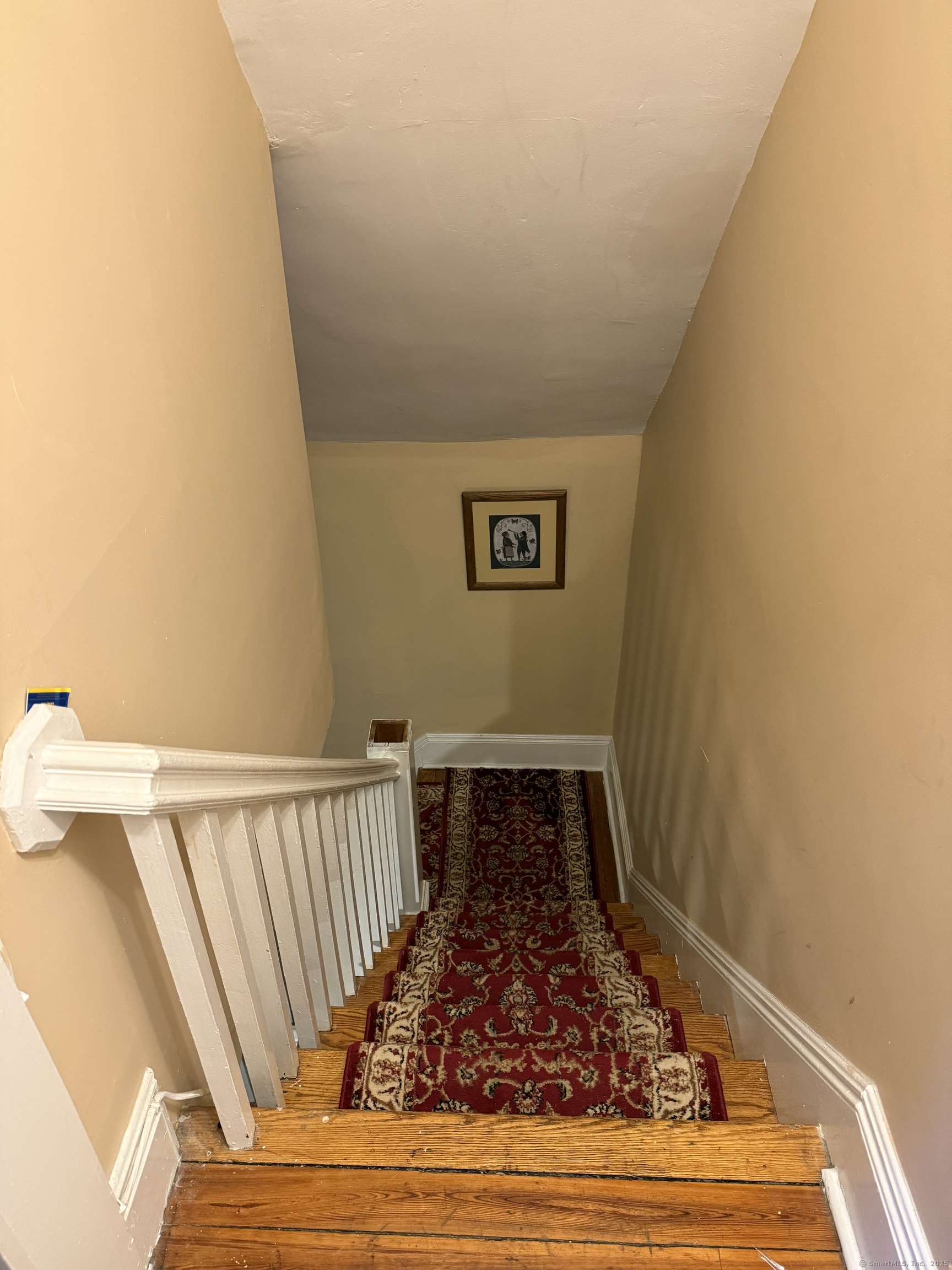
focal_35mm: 24
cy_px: 635
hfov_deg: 56.8
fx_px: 880
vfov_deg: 71.6
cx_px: 476
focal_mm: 6.76
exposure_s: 1/60
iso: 400
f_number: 1.78
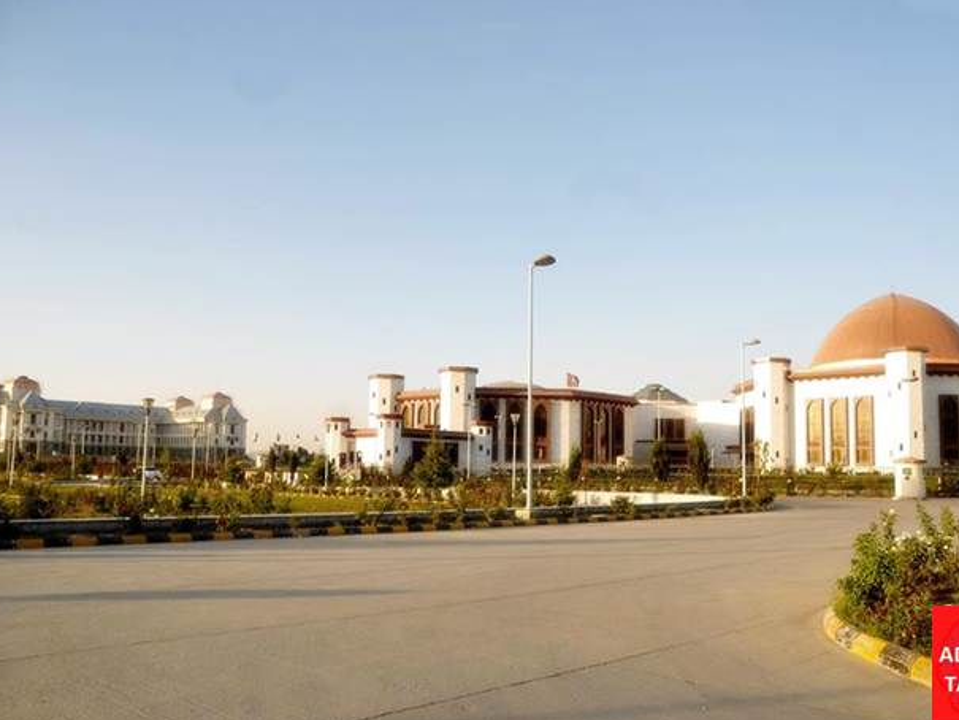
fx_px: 831
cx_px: 504
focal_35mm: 30
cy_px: 362
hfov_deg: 59.9
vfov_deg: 46.8
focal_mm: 18
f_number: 6.3
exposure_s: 1/200
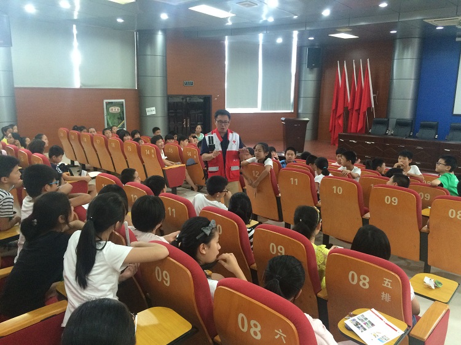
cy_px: 172
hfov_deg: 61.7
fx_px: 386
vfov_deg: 48.2
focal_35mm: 29
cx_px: 230
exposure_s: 1/33
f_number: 2.2
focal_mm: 4.15
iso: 320
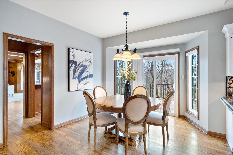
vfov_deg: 67.4
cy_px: 78
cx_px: 116
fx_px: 116
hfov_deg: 90.0
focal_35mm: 18
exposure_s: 1/30
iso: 400
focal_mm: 9
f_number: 8
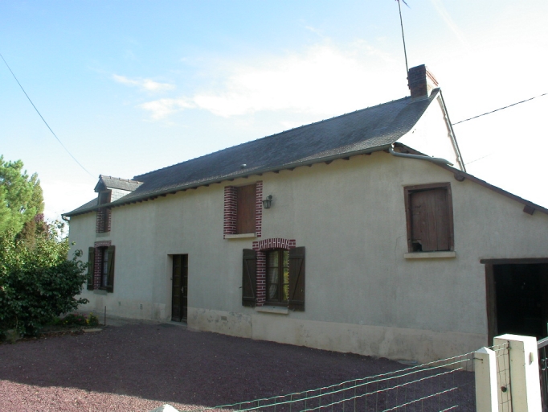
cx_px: 274
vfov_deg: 37.7
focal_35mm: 38
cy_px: 206
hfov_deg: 49.0
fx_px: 602
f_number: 6
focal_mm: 7.85
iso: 100
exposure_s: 1/160
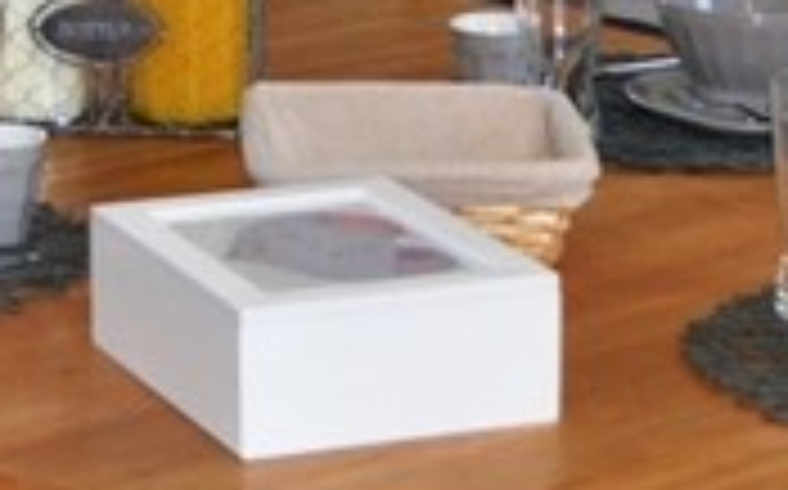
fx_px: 3905
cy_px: -391
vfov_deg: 7.0
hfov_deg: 11.5
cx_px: 126
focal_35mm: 182
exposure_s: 1/125
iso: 400
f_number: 4.2
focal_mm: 26
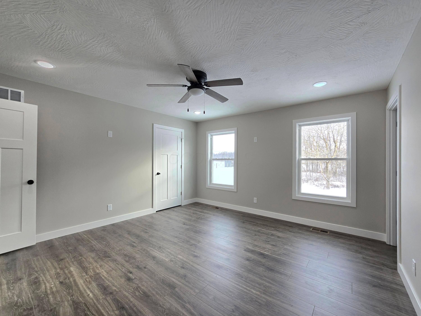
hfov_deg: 106.2
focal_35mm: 13
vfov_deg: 89.9
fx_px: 158
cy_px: 158
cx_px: 210
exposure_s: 1/120
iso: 50
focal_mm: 2.2
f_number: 2.2
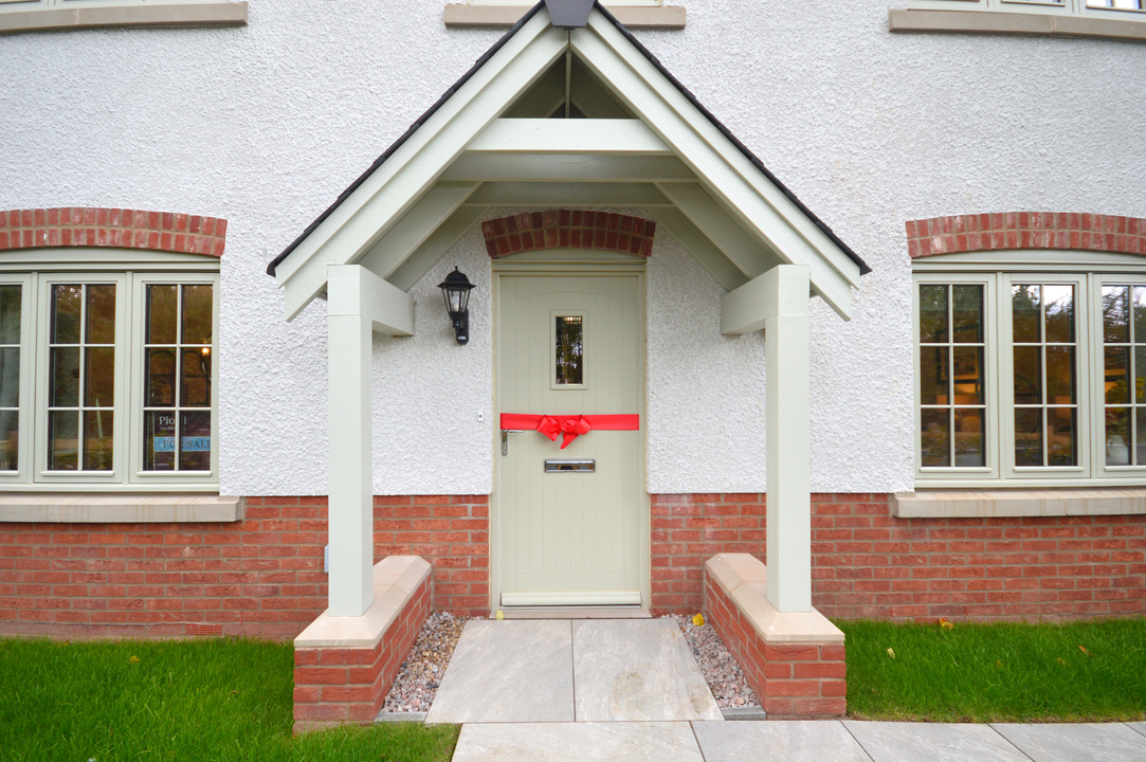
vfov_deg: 77.2
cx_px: 573
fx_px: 477
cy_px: 381
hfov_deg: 100.4
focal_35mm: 15
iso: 220
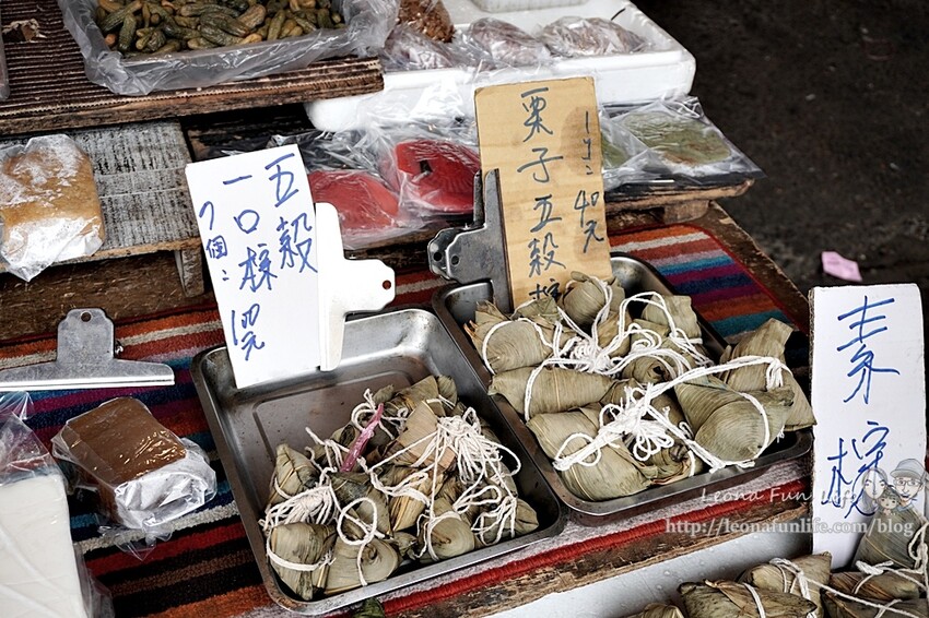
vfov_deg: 33.0
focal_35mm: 40
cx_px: 464
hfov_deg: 47.9
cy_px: 309
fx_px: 1045
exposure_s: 1/160
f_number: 4.5
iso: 125
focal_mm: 27
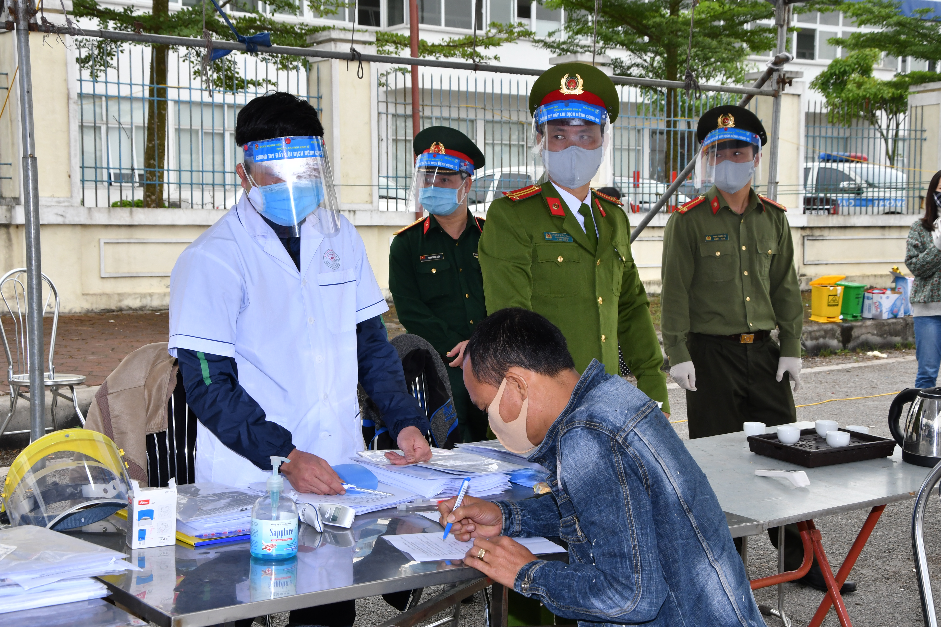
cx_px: 470
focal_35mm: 57
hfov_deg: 35.1
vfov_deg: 23.8
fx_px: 1490
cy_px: 314
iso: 500
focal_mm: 38
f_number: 11
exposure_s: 1/200
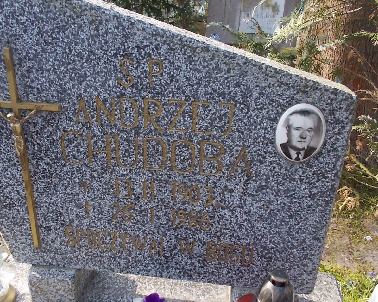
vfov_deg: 43.4
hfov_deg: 52.7
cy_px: 153
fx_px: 380
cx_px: 167
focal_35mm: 34
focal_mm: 4.6
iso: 80
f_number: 3.2
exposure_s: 1/160
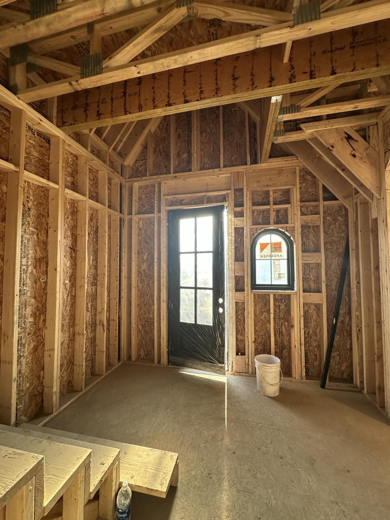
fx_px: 210
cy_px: 260
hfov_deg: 85.7
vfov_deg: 102.1
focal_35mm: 14
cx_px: 195
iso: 80
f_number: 2.2
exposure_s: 1/99
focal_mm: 2.22
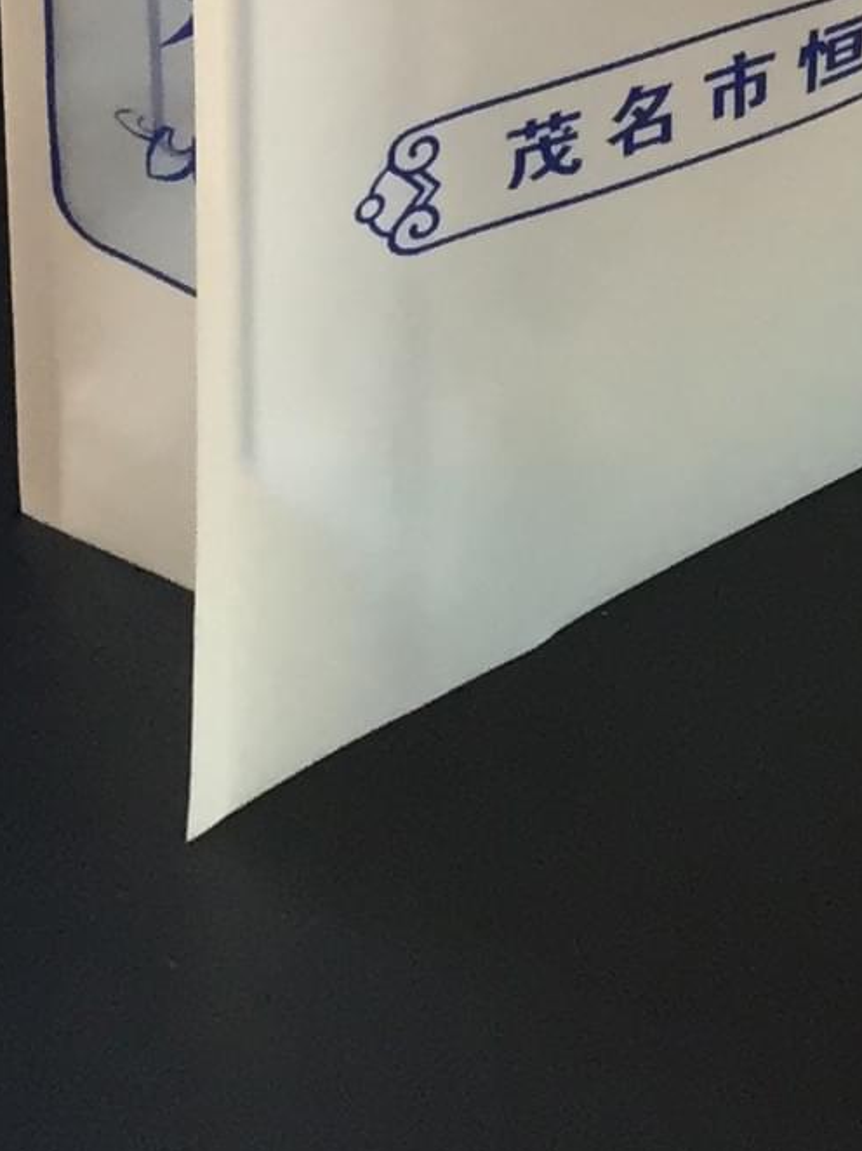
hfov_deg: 10.3
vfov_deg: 11.6
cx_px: 671
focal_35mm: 143
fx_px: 4751
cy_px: -1509
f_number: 2.2
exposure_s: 1/33
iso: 100
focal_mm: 4.15
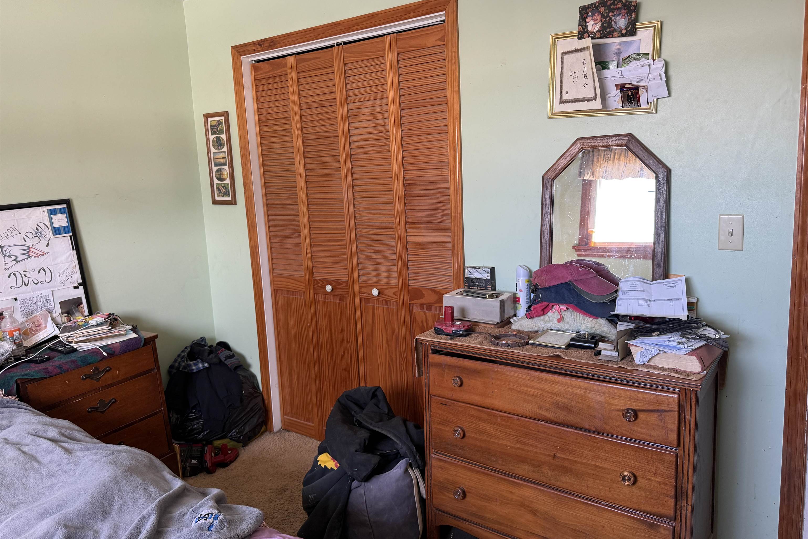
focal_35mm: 25
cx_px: 404
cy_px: 252
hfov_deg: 71.5
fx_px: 561
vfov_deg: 51.3
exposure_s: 1/121
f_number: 1.78
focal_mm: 6.76
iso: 160
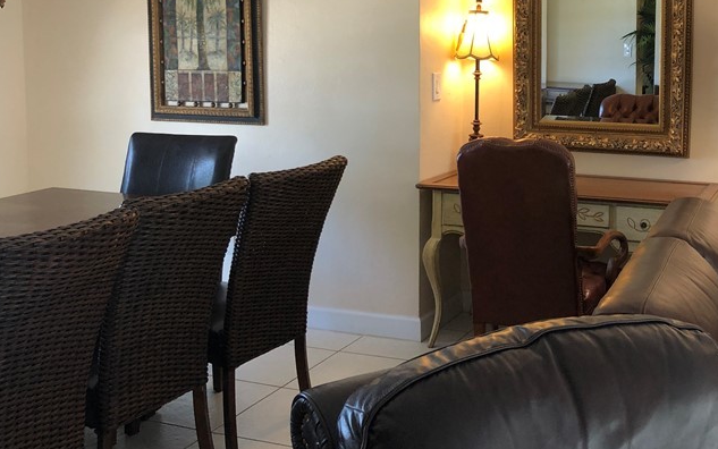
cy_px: 112
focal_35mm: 48
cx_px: 523
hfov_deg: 40.8
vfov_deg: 26.5
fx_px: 940
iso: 32
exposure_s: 1/24
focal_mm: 4
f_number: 1.8
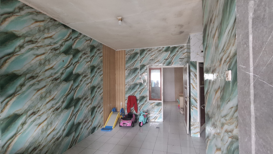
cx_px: 143
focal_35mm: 15
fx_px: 109
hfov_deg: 102.9
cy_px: 77
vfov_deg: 70.5
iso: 400
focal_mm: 1.74
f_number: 2.2
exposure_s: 1/25
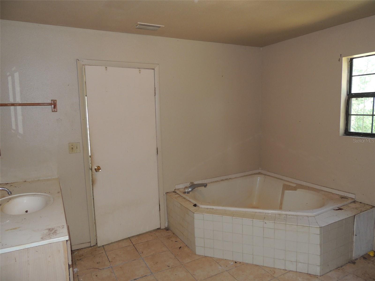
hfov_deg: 71.6
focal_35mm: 24
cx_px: 188
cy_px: 140
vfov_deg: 56.8
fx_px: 260
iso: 200
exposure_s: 1/30
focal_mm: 4.3
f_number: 3
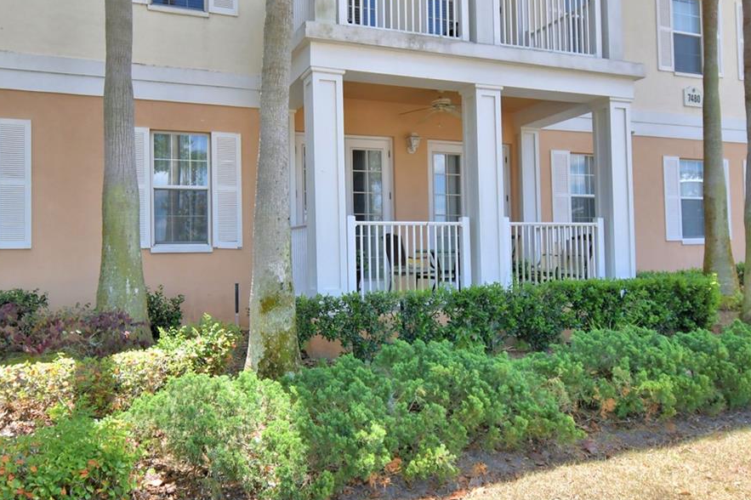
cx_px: 371
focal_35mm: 29
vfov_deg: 44.9
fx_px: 605
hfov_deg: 63.7
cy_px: 240
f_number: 4.8
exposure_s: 1/500
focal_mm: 11
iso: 140
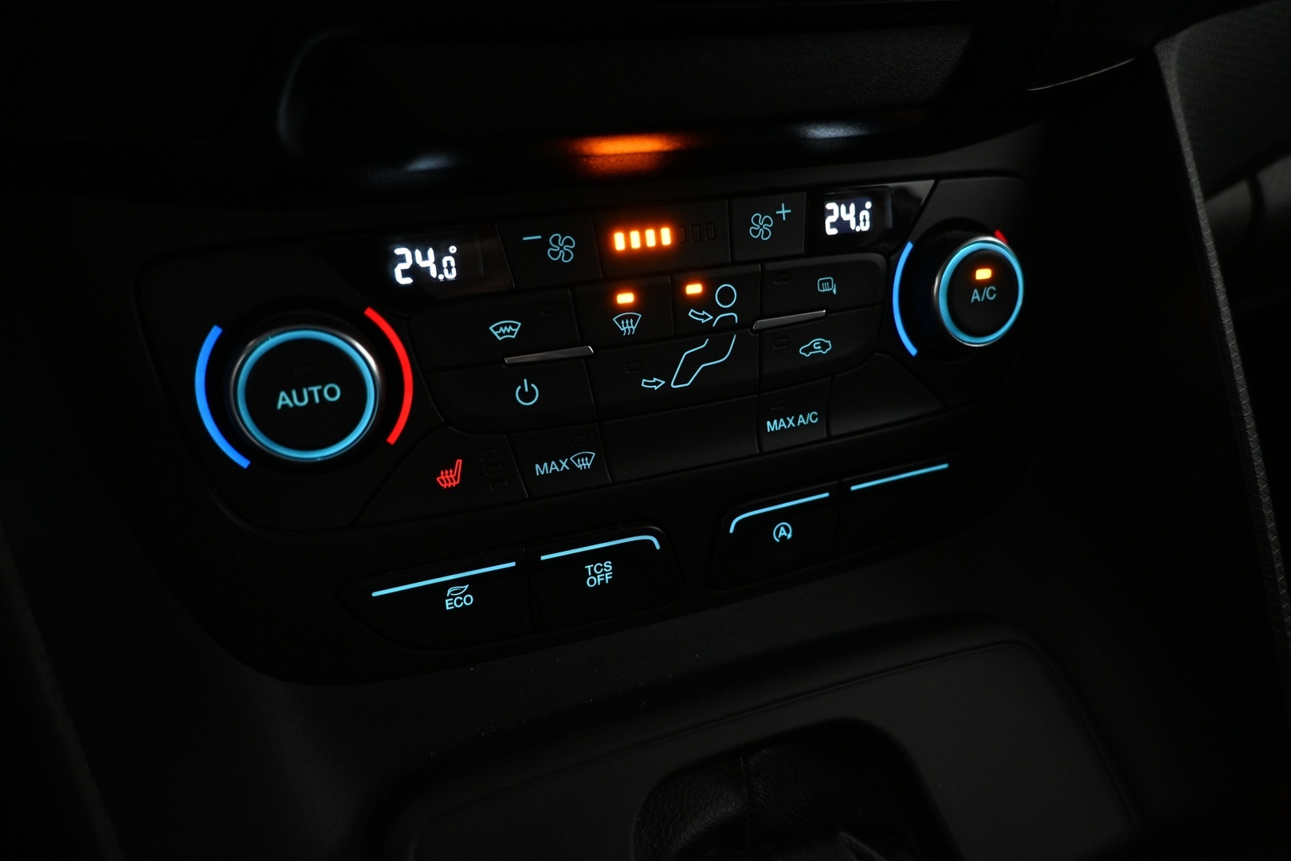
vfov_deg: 53.1
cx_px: 646
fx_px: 861
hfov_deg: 73.7
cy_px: 430
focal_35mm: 24
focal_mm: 16
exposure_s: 1/50
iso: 1600
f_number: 3.5
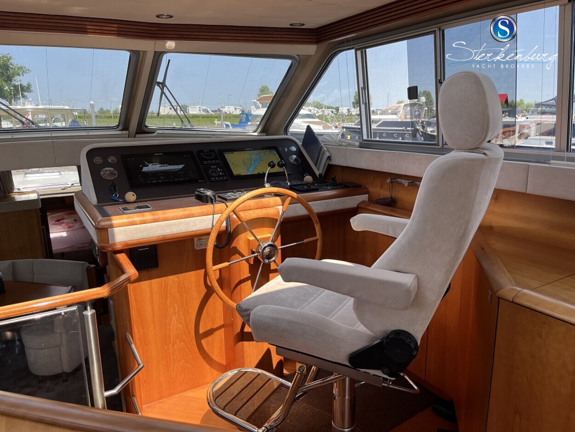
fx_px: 432
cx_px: 288
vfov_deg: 53.1
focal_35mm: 26
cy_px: 216
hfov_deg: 67.3
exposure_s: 1/608
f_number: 1.6
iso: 50
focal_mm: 5.1
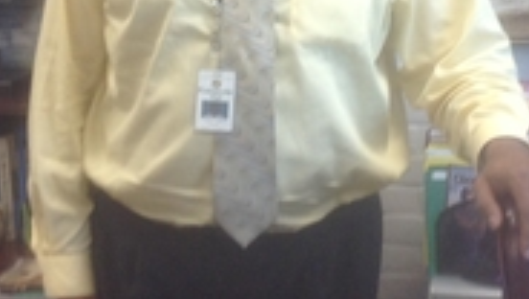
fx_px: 1741
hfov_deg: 17.3
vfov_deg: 9.7
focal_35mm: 124
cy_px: -12
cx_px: 233
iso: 64
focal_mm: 4.28
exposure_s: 1/30
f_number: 2.4
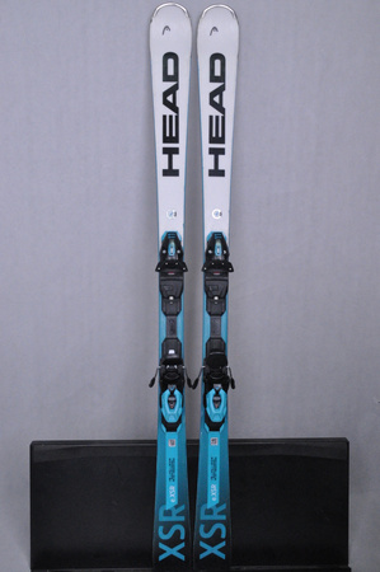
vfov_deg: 53.2
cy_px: 286
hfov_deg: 36.8
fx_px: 571
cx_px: 190
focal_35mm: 36
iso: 3200
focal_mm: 24
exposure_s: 1/125
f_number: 9.5
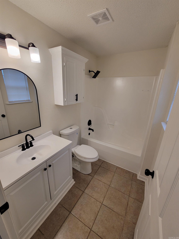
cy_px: 120
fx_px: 90
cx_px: 90
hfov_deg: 89.9
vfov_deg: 106.2
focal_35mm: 13
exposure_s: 1/60
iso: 80
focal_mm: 2.2
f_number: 2.2
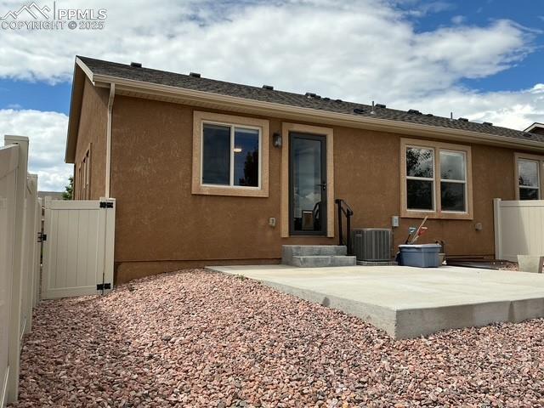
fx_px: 456
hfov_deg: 61.7
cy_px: 204
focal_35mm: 29
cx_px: 272
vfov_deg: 48.2
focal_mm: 3
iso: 25
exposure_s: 1/2320
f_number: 1.8
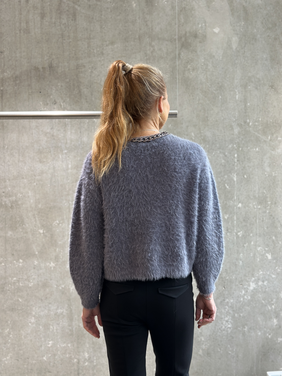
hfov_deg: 30.3
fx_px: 521
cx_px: 141
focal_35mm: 48
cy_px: 188
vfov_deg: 39.7
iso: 125
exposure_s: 1/50
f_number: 1.78
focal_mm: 6.86
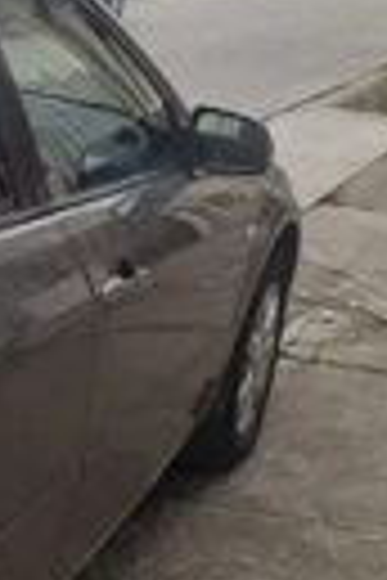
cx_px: -140
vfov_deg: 23.4
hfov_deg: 14.9
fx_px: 1403
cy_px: 265
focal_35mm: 87
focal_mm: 3.6
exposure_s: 1/100
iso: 80
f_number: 1.9
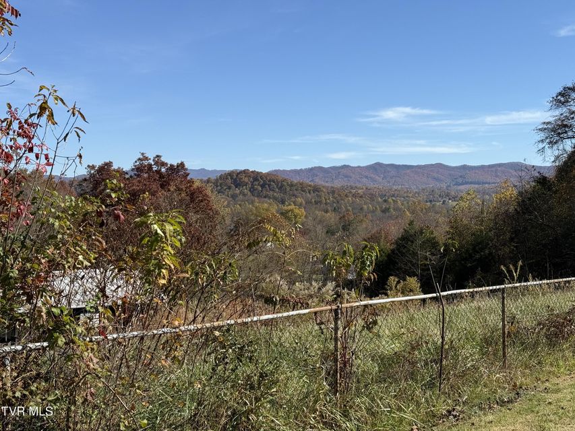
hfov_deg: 39.7
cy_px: 216
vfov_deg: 30.3
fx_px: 797
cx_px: 288
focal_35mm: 48
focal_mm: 6.76
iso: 64
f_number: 1.78
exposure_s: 1/4098
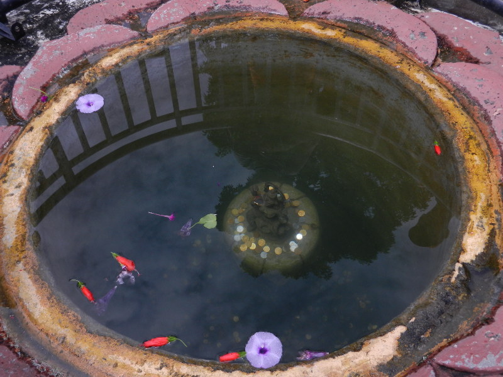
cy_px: 188
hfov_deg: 55.4
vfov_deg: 42.9
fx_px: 480
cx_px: 252
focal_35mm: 33
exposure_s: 1/800
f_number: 3.8
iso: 160
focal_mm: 5.9
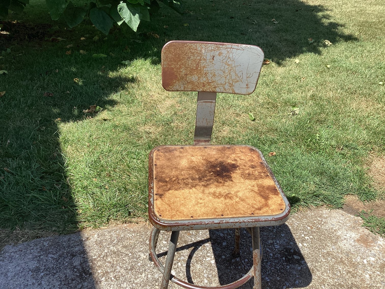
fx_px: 345
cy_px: 144
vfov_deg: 45.4
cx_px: 192
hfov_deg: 58.3
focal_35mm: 31
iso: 25
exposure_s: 1/762
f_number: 2.4
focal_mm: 3.3
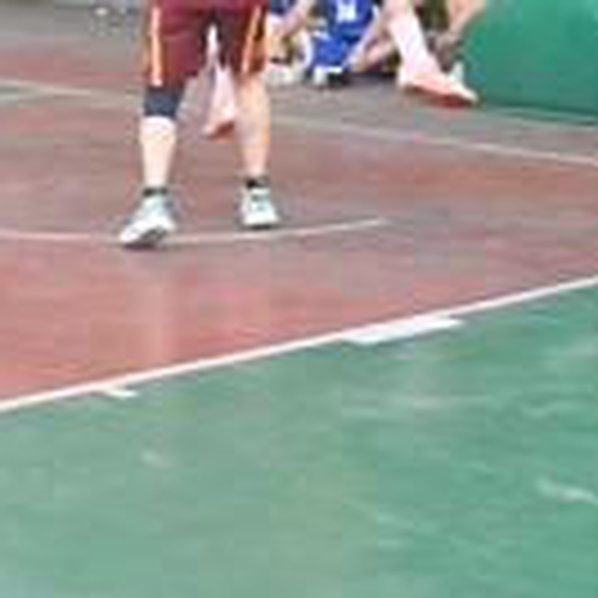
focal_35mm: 121
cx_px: 31
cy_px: -209
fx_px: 2365
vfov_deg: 13.8
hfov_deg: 14.2
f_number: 4
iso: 450
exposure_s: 1/125
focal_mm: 30
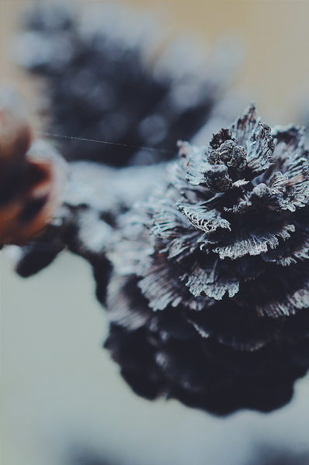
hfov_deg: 8.7
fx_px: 2035
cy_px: 232
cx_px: 154
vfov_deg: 13.1
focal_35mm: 158
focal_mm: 105
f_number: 8
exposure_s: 1/125
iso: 250
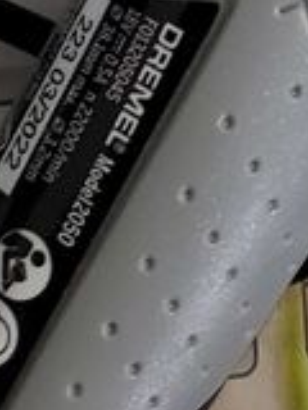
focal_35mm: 162
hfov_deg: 9.0
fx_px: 1922
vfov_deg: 10.3
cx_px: -141
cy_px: -633
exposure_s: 1/25
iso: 640
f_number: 1.8
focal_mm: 4.25
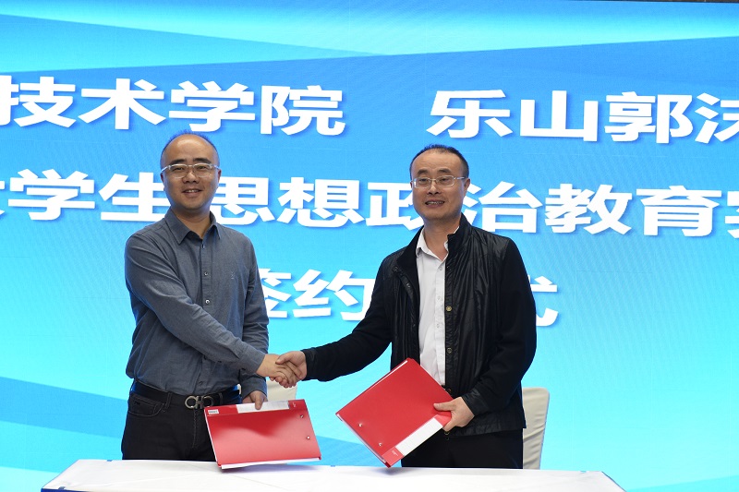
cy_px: 246
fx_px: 1437
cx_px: 370
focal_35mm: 70
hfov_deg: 28.8
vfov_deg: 19.4
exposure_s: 1/60
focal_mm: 70
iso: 2500
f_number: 8
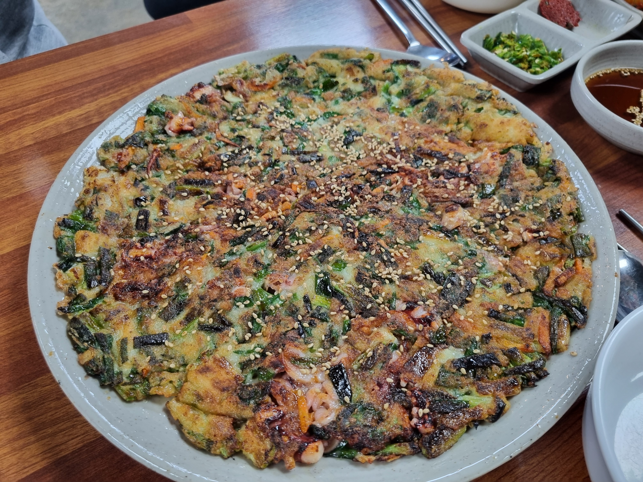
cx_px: 322
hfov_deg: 67.3
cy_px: 241
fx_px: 483
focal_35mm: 26
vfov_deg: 53.1
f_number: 1.8
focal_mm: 5.4
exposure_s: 1/120
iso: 250
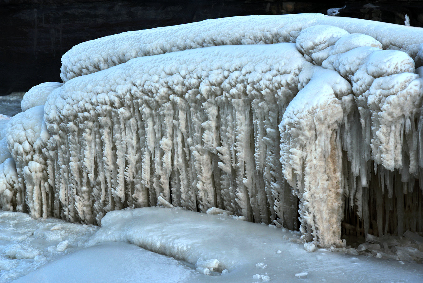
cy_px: 142
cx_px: 212
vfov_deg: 11.4
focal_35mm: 120
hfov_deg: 17.1
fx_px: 1411
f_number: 9
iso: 160
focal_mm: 120
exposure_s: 1/160
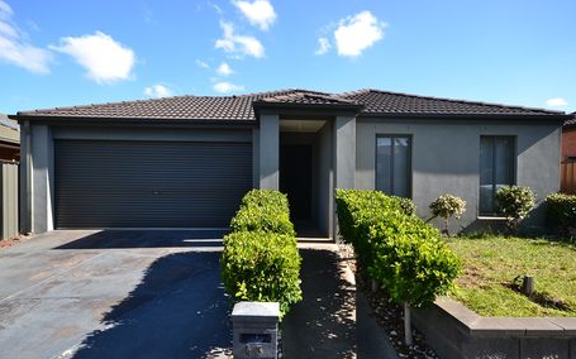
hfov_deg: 83.6
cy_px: 193
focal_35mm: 21
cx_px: 289
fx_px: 322
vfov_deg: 58.3
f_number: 10
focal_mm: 13
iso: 400
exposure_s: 1/250
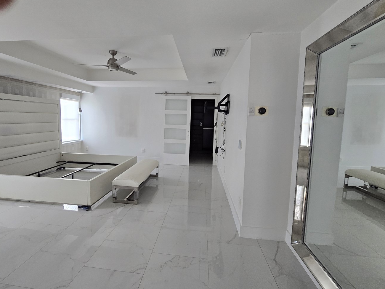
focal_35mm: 16
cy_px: 137
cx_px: 177
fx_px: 178
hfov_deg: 94.3
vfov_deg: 78.0
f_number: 2.2
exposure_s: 1/100
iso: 250
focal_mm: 2.2
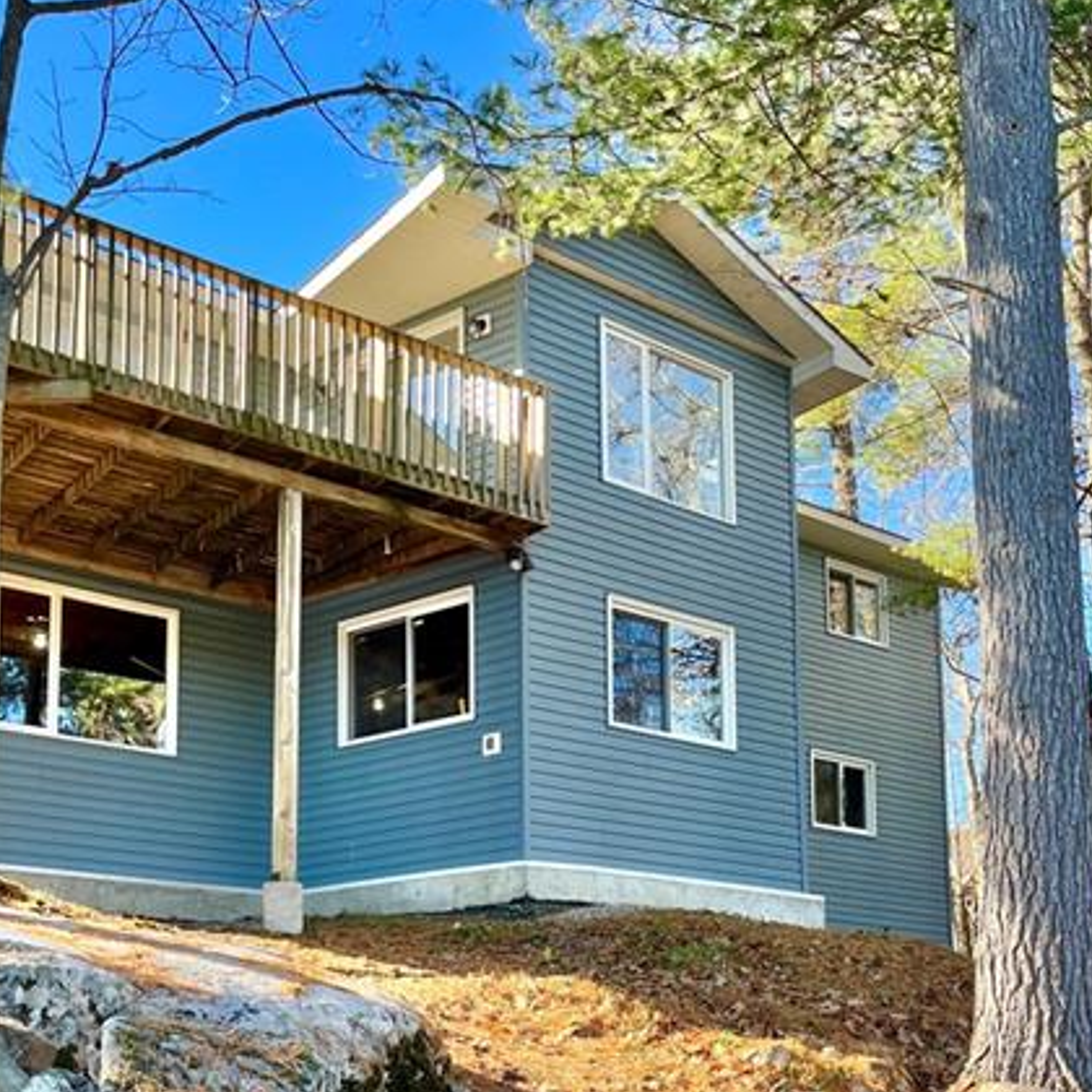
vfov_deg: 38.2
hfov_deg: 40.0
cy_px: 905
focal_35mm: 42
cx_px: 489
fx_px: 1499
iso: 50
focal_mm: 5.1
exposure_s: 1/442
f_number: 1.6
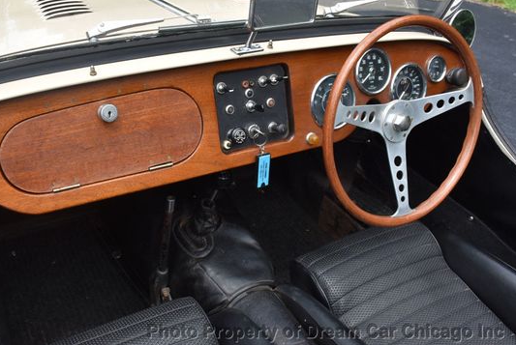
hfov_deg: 52.9
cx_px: 226
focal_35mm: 36
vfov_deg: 36.9
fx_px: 517
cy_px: 143
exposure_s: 1/500
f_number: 8
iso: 500
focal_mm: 20
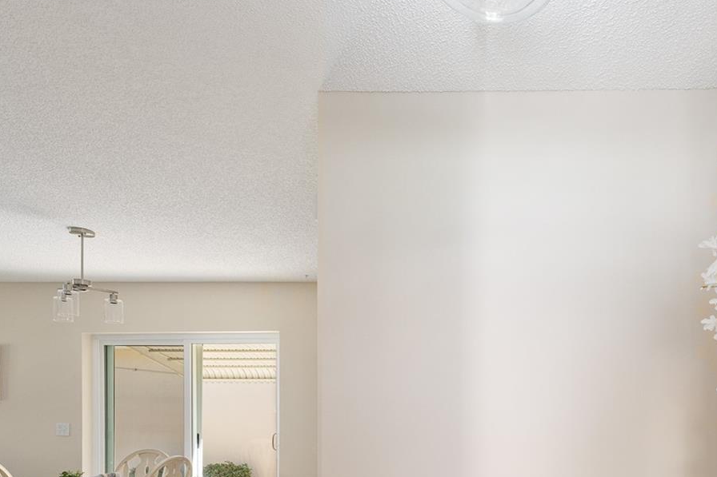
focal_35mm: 25
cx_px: 536
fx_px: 498
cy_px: 401
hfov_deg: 67.1
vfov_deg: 47.6
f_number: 8
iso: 320
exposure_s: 1/50
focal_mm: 14
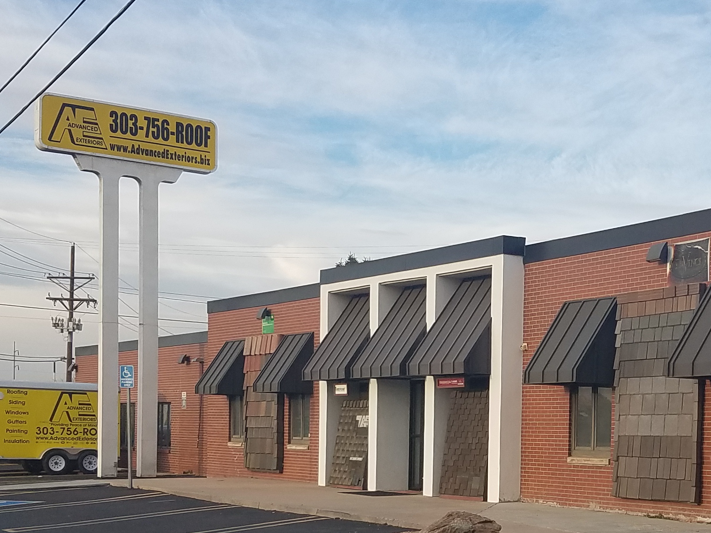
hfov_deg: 29.3
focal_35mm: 65
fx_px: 1335
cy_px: 434
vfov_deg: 22.3
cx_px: 538
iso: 40
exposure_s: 1/662
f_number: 1.7
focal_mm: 4.2
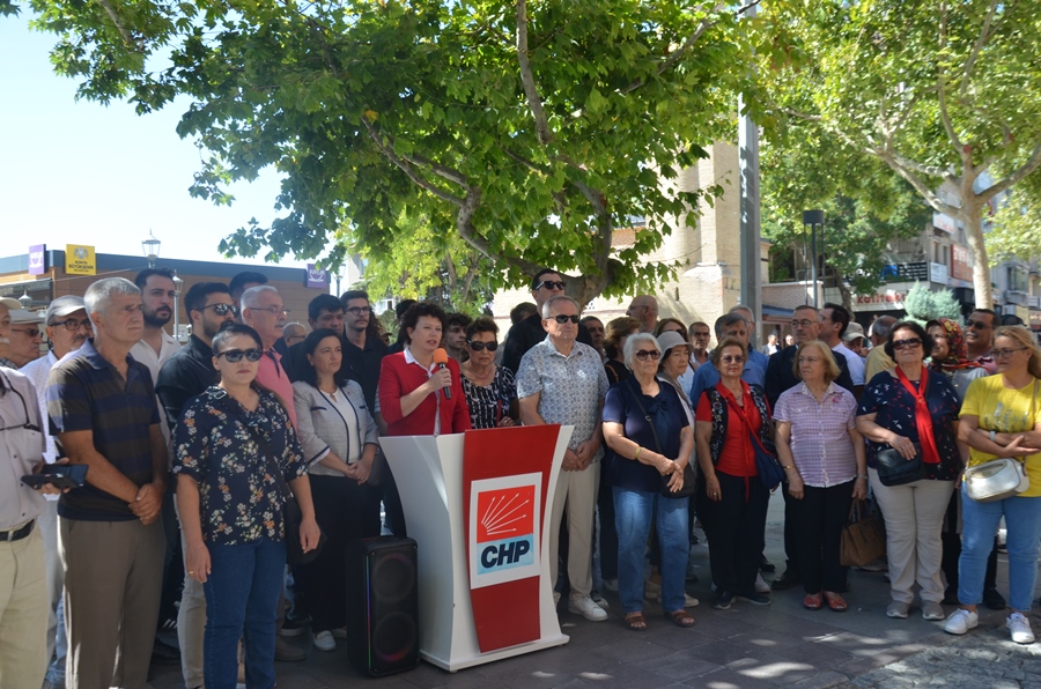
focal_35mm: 33
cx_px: 520
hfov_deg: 57.3
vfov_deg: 39.8
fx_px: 952
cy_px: 344
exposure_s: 1/200
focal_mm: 22
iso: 200
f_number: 7.1
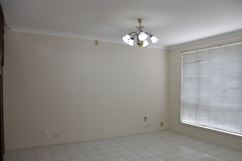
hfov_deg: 65.4
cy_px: 93
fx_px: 188
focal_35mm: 28
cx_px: 127
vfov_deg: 46.3
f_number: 4.5
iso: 400
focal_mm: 24
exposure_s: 1/80
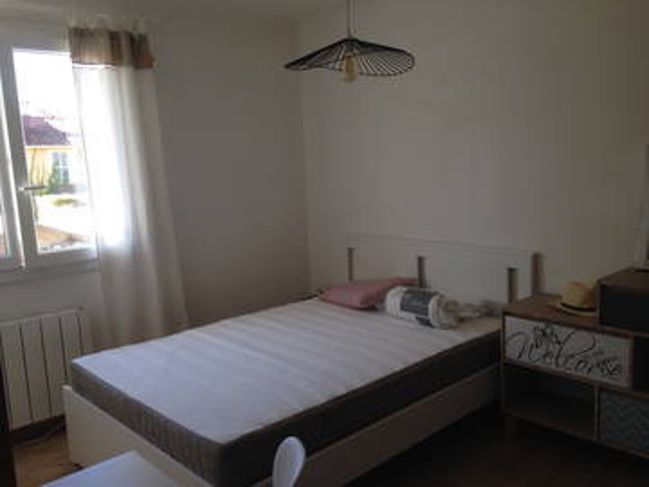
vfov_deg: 42.9
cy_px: 244
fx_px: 619
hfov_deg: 55.4
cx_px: 324
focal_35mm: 33
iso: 64
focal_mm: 4.12
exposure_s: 1/120
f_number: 2.4
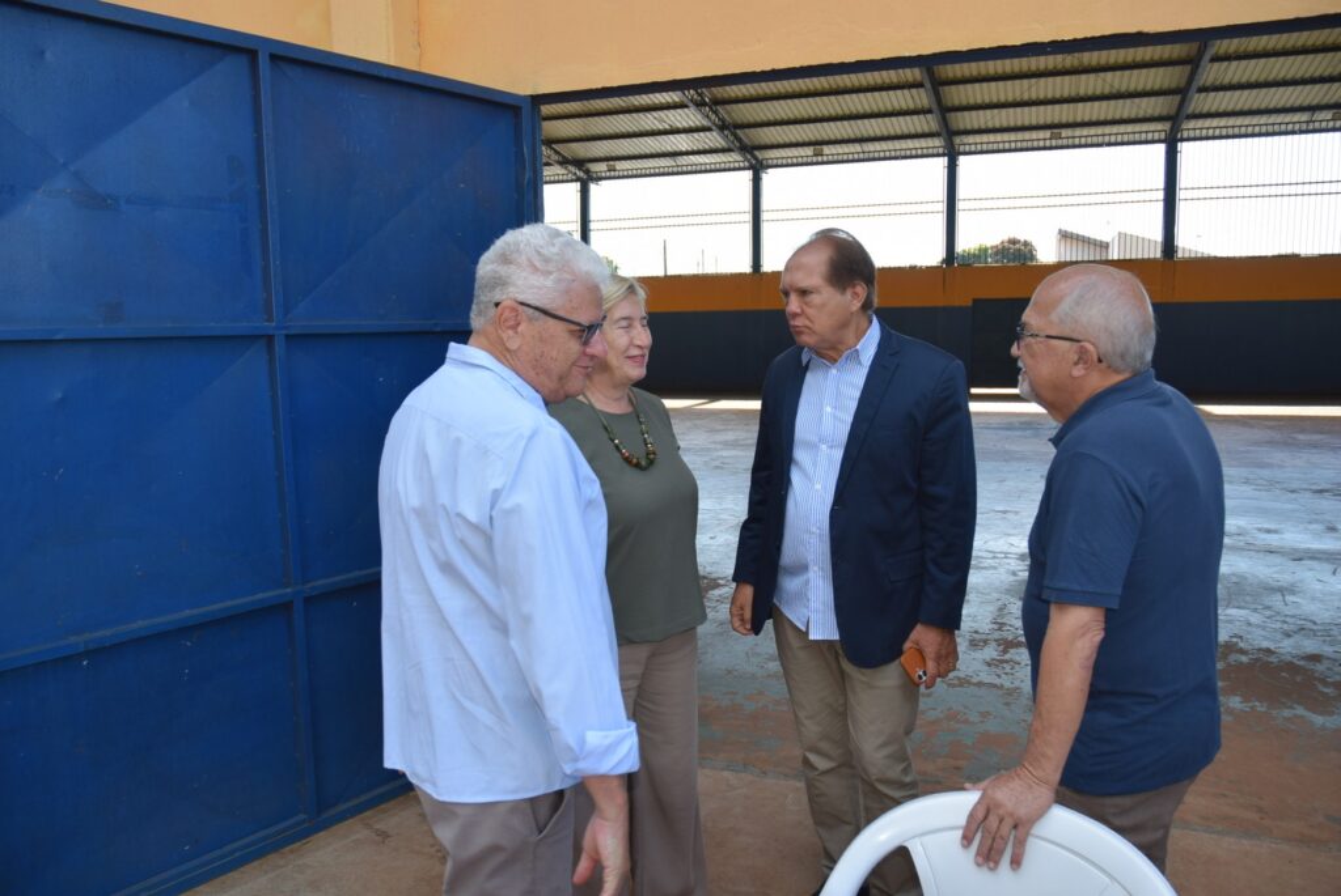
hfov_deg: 67.3
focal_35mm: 27
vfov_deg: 48.0
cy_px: 448
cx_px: 670
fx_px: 1007
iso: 100
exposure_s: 1/125
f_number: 5.6
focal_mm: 18
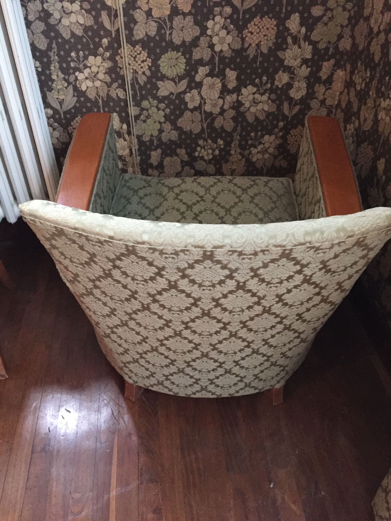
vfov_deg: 61.7
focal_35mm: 29
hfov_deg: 48.2
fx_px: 437
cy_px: 260
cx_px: 196
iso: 320
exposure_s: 1/17
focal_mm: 4.15
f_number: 2.2
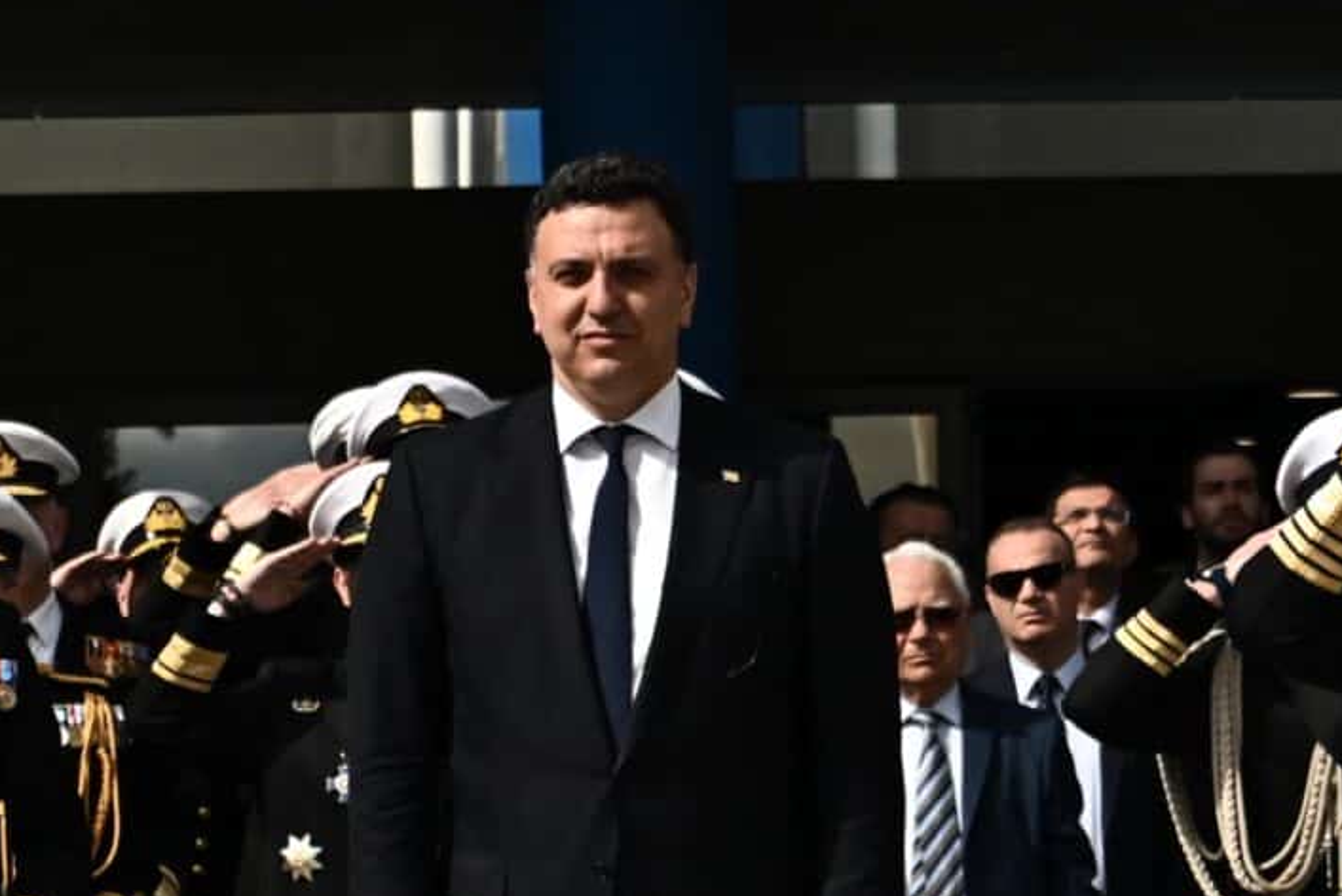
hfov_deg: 26.6
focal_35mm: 76
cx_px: 636
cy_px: 465
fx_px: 2834
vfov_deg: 18.0
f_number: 4
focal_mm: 47
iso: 400
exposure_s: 1/13000
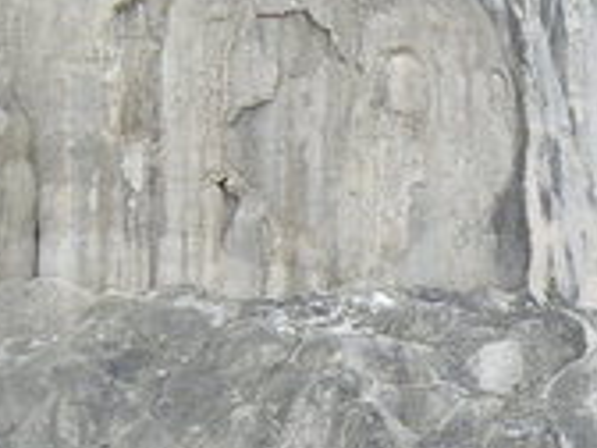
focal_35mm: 145
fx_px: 2501
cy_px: 363
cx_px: 625
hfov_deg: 13.4
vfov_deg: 10.2
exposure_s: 1/200
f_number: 4.3
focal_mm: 6.2
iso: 50
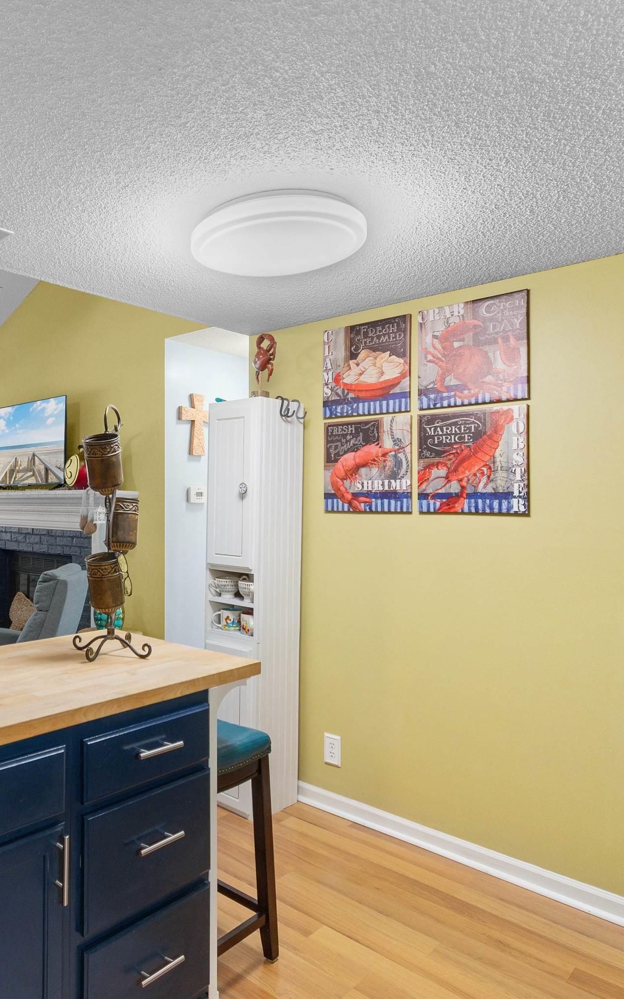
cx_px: 124
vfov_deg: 77.2
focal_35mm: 23
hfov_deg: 49.8
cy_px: 499
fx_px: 626
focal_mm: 10
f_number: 4.5
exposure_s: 1/10
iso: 100
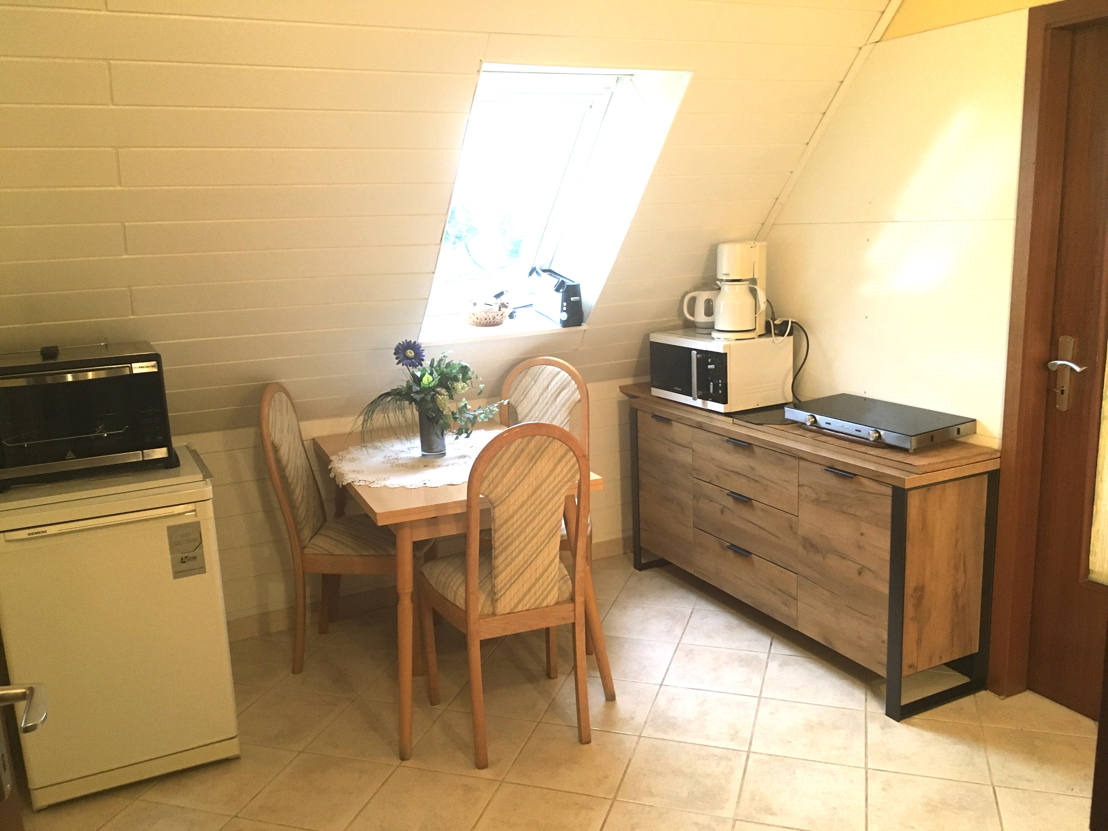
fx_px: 928
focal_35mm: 29
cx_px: 554
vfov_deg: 48.2
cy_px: 416
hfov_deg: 61.7
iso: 160
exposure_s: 1/33
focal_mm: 4.15
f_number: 2.2
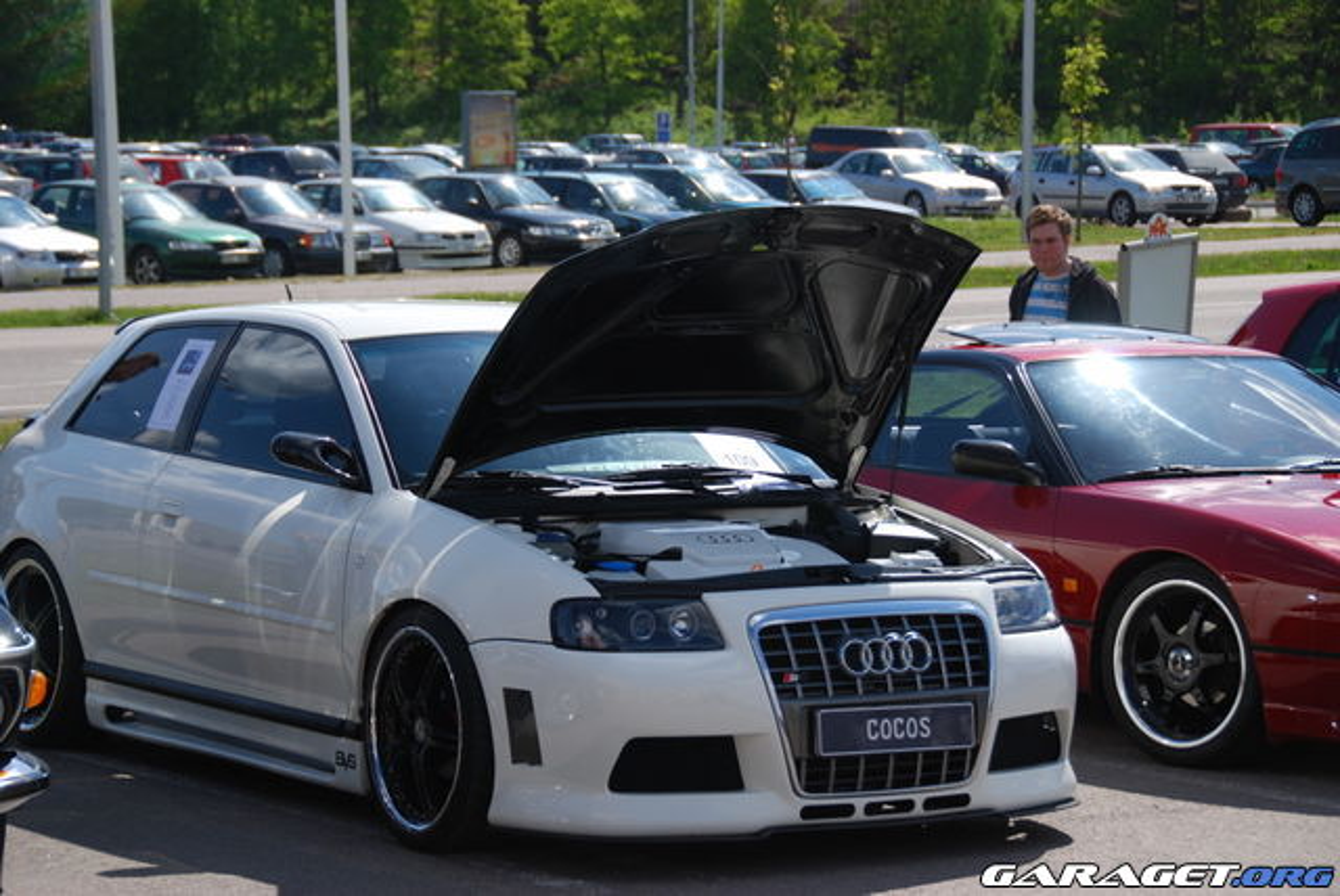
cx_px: 670
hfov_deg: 19.4
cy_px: 448
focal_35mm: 105
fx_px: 3912
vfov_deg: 13.1
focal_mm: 70
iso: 100
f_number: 5.6
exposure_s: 1/500
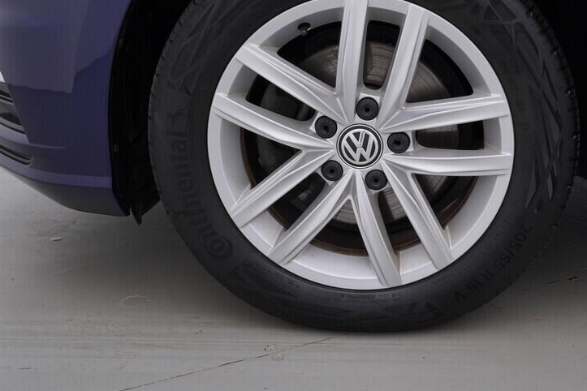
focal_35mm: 51
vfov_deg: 26.4
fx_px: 832
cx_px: 366
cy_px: 161
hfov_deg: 38.6
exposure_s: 1/80
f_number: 4
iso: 125
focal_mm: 24
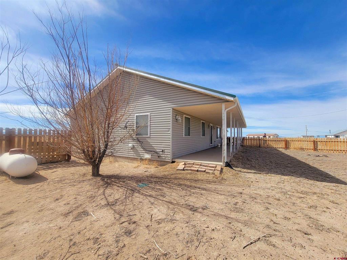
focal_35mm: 13
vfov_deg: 89.9
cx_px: 174
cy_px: 130
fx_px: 130
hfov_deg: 106.2
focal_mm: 2.2
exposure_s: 1/2500
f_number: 2.2
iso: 50
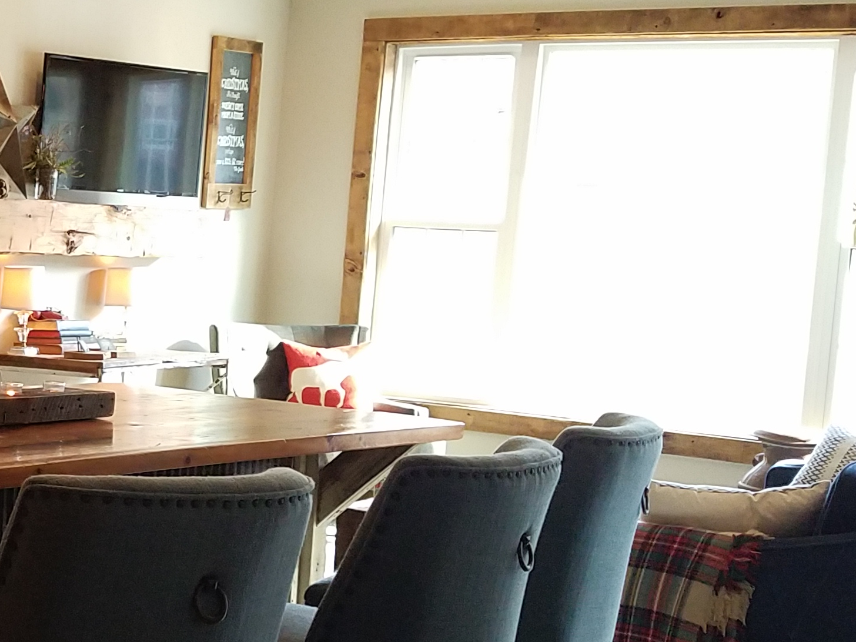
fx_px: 1780
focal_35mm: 72
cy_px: 296
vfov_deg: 20.4
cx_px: -78
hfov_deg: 25.2
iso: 160
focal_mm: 4.2
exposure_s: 1/60
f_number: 1.7
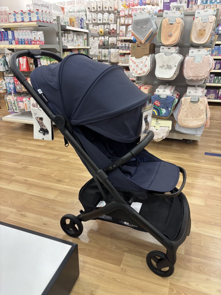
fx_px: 221
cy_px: 148
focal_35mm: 26
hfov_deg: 53.1
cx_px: 110
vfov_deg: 67.3
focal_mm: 5.96
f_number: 1.6
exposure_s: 1/50
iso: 160
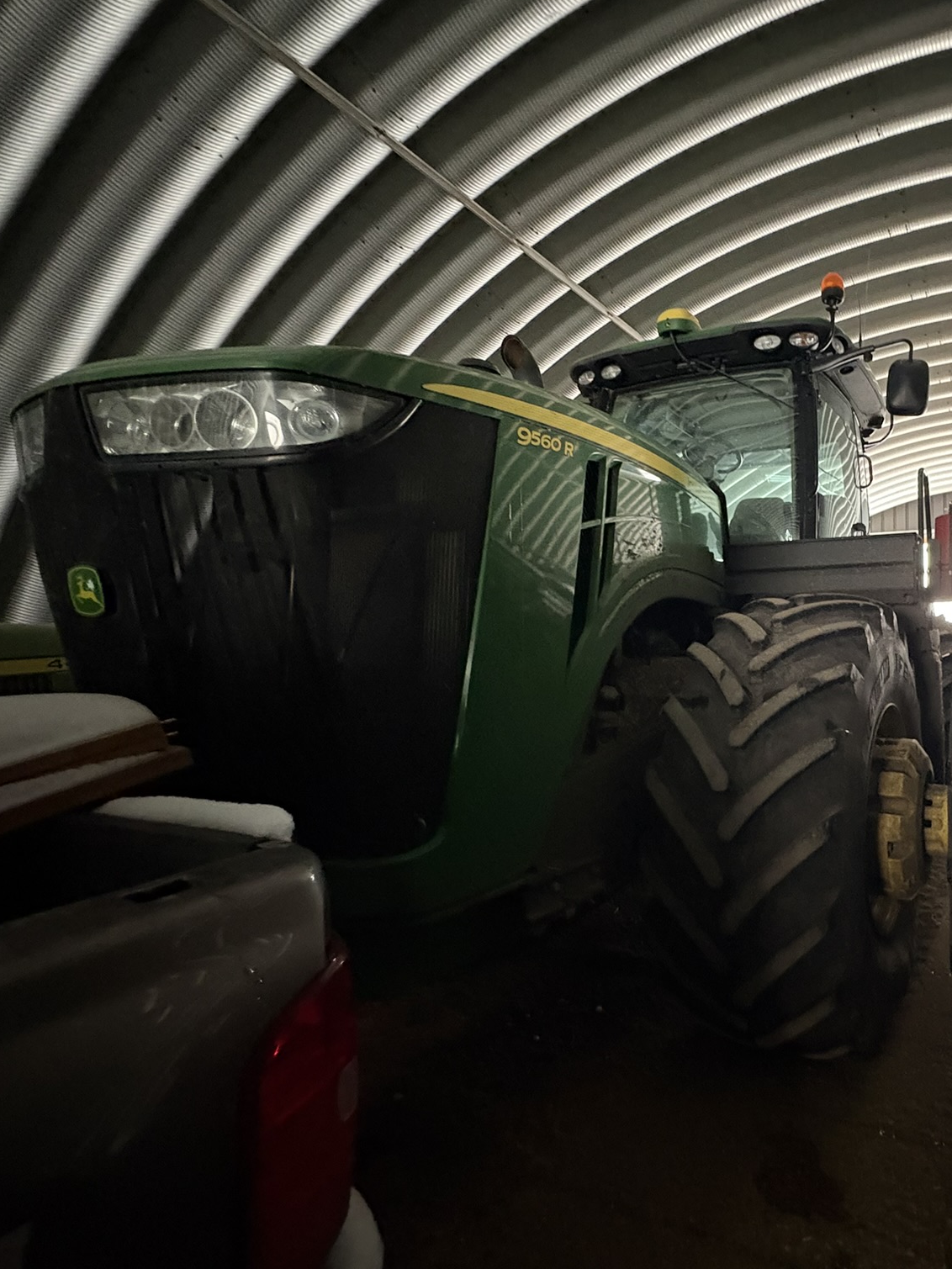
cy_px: 630
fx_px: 697
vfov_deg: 84.7
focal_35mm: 19
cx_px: 770
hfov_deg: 62.5
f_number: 2.2
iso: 800
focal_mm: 2.22
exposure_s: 1/25
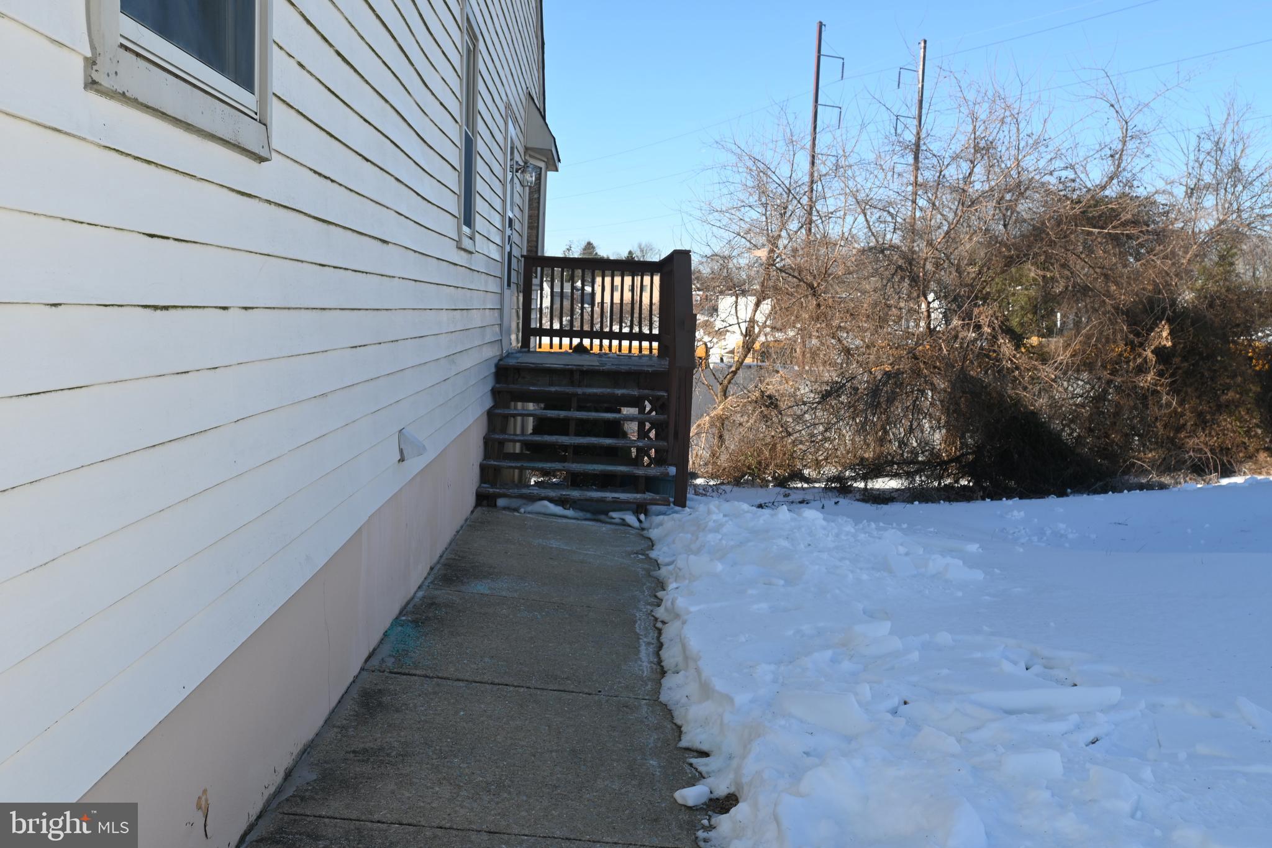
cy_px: 424
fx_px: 1139
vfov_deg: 40.8
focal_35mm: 32
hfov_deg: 58.3
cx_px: 636
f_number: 8
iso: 100
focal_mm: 21.5
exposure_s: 1/200
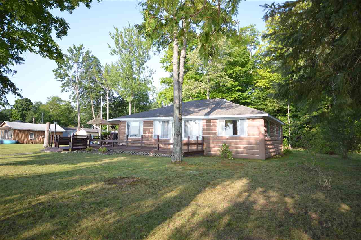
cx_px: 180
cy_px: 120
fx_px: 210
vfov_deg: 59.4
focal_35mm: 21
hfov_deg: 81.3
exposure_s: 1/125
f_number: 5.6
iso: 110
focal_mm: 14
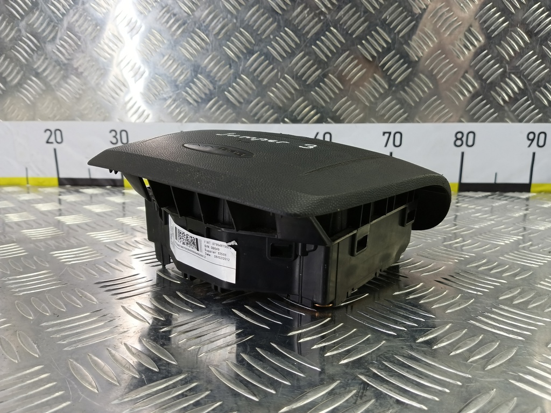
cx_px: 276
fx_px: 366
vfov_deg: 58.9
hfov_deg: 73.9
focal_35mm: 23
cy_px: 206
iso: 158
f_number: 1.6
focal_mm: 4.11
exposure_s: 1/50
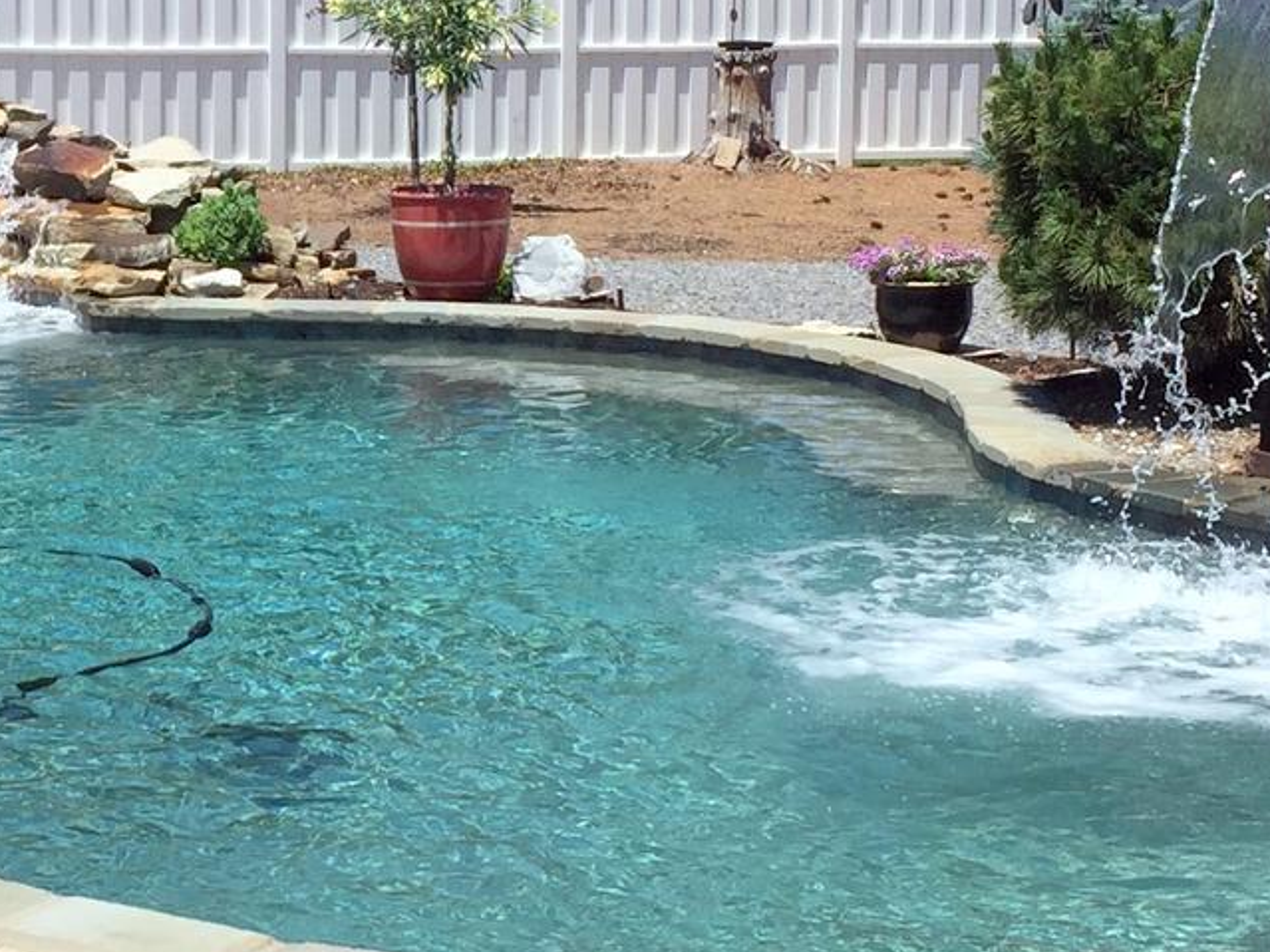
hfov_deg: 20.6
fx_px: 3411
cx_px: 83
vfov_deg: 15.8
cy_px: 284
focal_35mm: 93
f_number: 2.2
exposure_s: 1/2198
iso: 32
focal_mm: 4.15
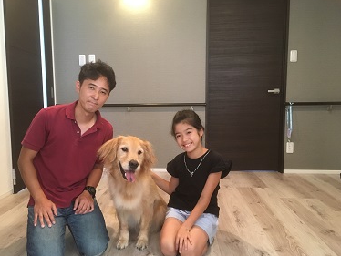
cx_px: 160
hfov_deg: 58.3
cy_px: 132
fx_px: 306
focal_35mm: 31
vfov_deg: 45.5
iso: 200
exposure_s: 1/20
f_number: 2.2
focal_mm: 4.15
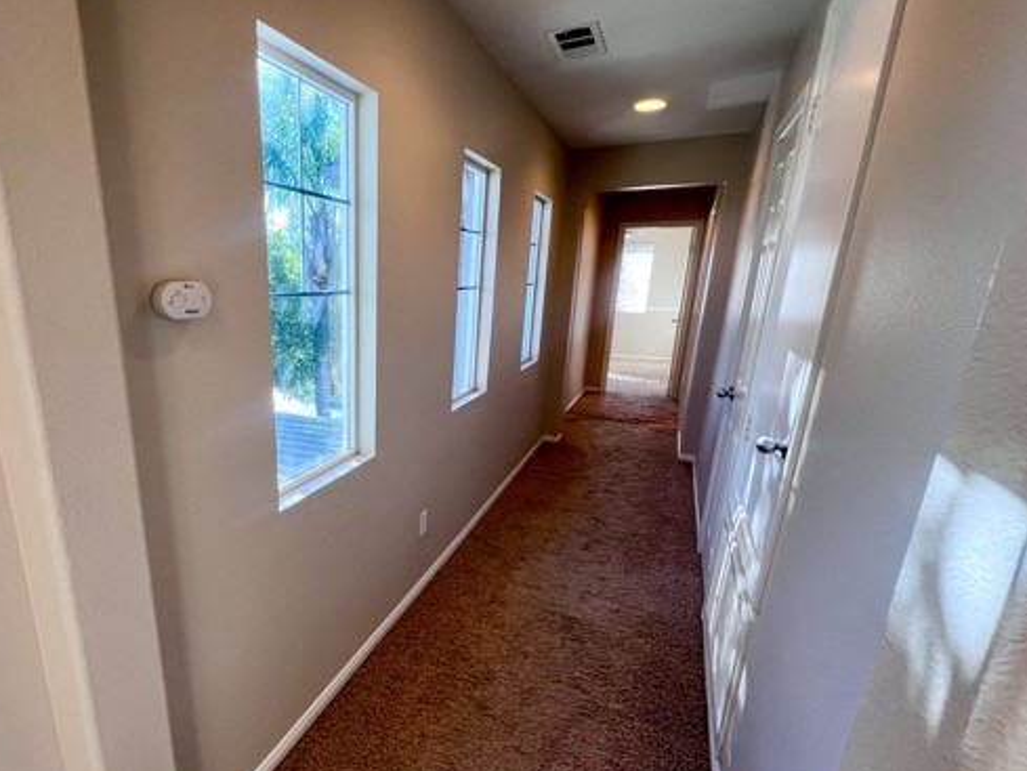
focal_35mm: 17
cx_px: 370
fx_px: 504
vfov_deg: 74.5
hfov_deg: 88.7
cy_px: 431
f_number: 1.8
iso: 125
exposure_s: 1/120
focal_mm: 1.57
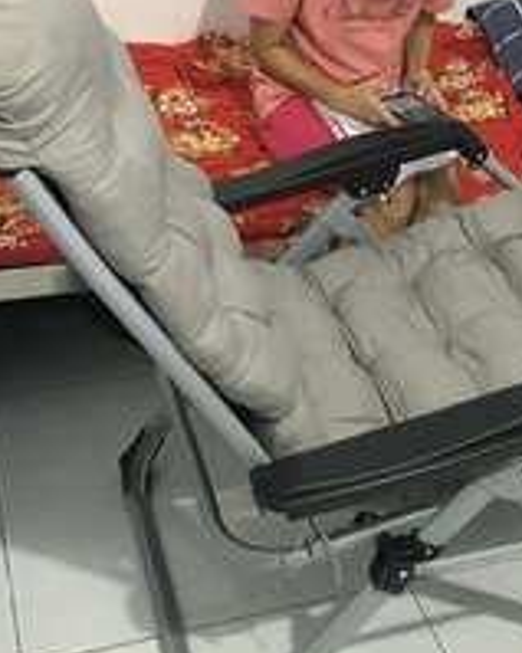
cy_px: 295
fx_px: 1102
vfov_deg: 33.0
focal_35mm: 57
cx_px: 276
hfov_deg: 26.7
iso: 200
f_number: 2.2
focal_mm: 4.15
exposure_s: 1/17
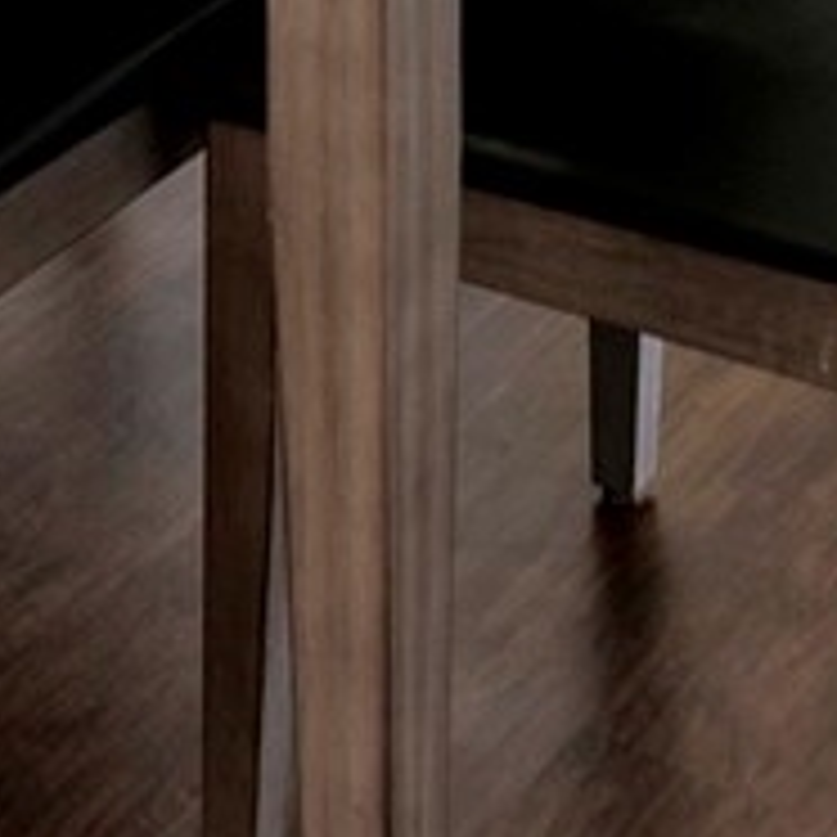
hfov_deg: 15.0
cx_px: 250
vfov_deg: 11.3
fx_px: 3173
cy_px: -1424
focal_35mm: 116
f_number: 7.1
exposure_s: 1/1.25
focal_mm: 15
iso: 200
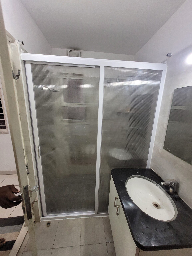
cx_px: 96
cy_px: 128
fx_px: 96
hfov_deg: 89.9
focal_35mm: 13
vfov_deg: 106.2
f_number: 2.2
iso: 200
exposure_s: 1/50
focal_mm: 1.74
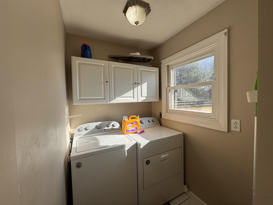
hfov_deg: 102.1
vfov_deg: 85.7
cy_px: 102
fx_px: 110
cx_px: 136
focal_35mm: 14
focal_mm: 2.22
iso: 50
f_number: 2.2
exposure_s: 1/779
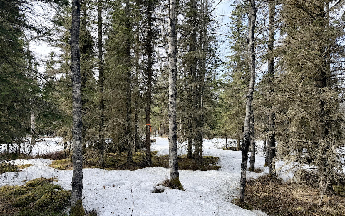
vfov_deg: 47.5
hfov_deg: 70.4
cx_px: 175
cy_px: 123
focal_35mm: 26
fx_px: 244
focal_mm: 6.76
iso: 100
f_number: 1.78
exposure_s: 1/1437
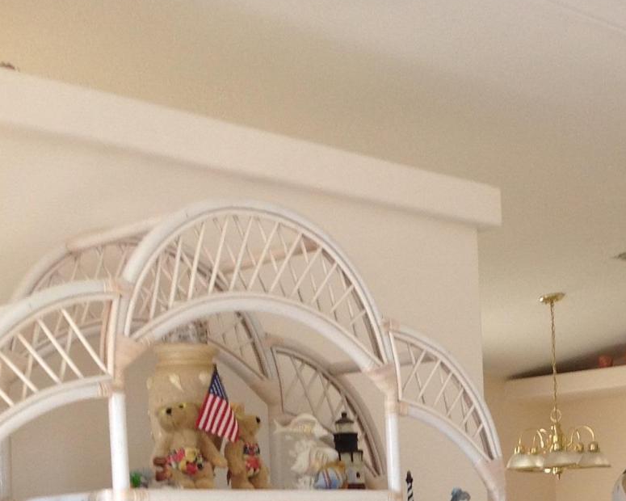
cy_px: 564
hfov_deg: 21.2
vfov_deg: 16.9
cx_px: 577
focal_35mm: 88
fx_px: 1630
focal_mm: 4.28
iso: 64
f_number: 2.4
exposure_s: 1/30
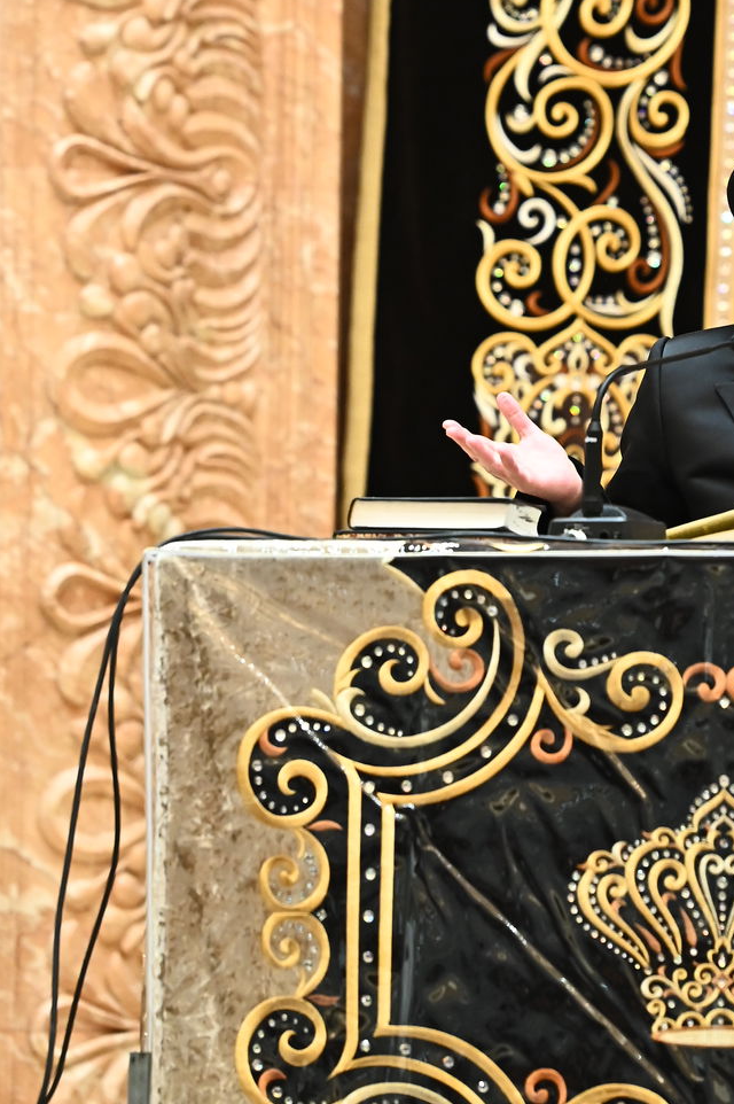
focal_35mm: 350
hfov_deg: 3.9
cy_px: 163
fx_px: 10719
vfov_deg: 5.9
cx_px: 727
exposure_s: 1/200
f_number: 4.5
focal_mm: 160
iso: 2000
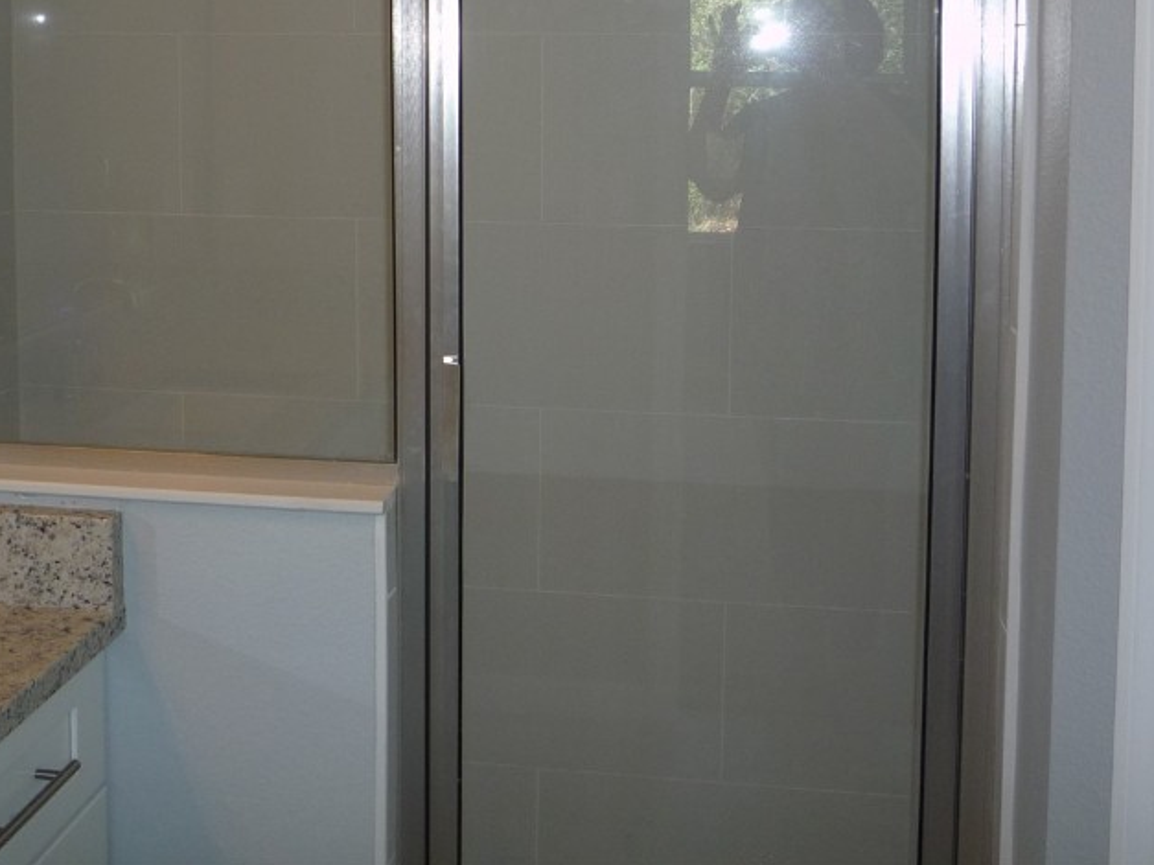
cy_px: 160
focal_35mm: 49
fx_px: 1633
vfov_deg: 28.9
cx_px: 480
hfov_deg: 38.8
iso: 100
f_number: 3.3
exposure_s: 1/30
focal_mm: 5.2
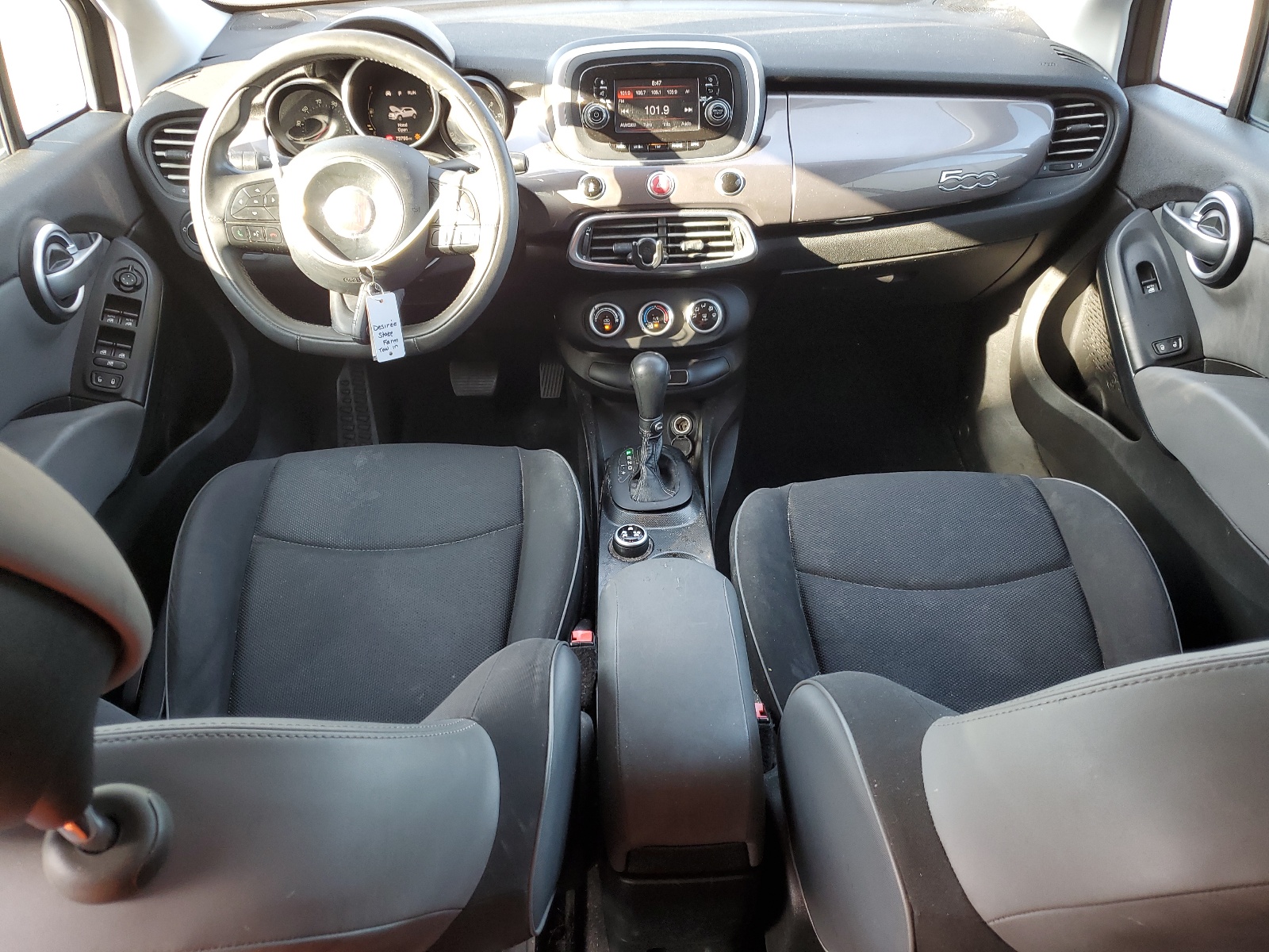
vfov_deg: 53.1
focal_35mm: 26
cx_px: 634
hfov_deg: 67.3
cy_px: 476
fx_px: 953
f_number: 1.5
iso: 54
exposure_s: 1/60.2
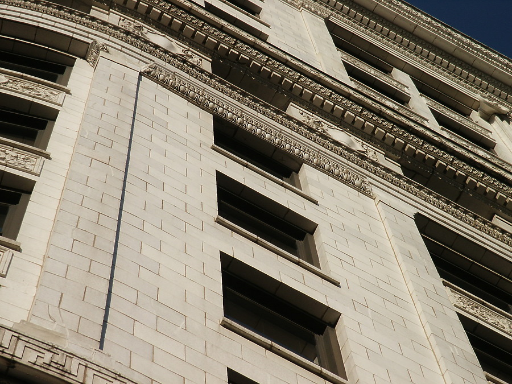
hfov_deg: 14.2
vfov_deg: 10.7
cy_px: 192
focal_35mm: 139
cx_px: 256
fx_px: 2056
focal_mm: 28.21
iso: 64
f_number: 8
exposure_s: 1/350
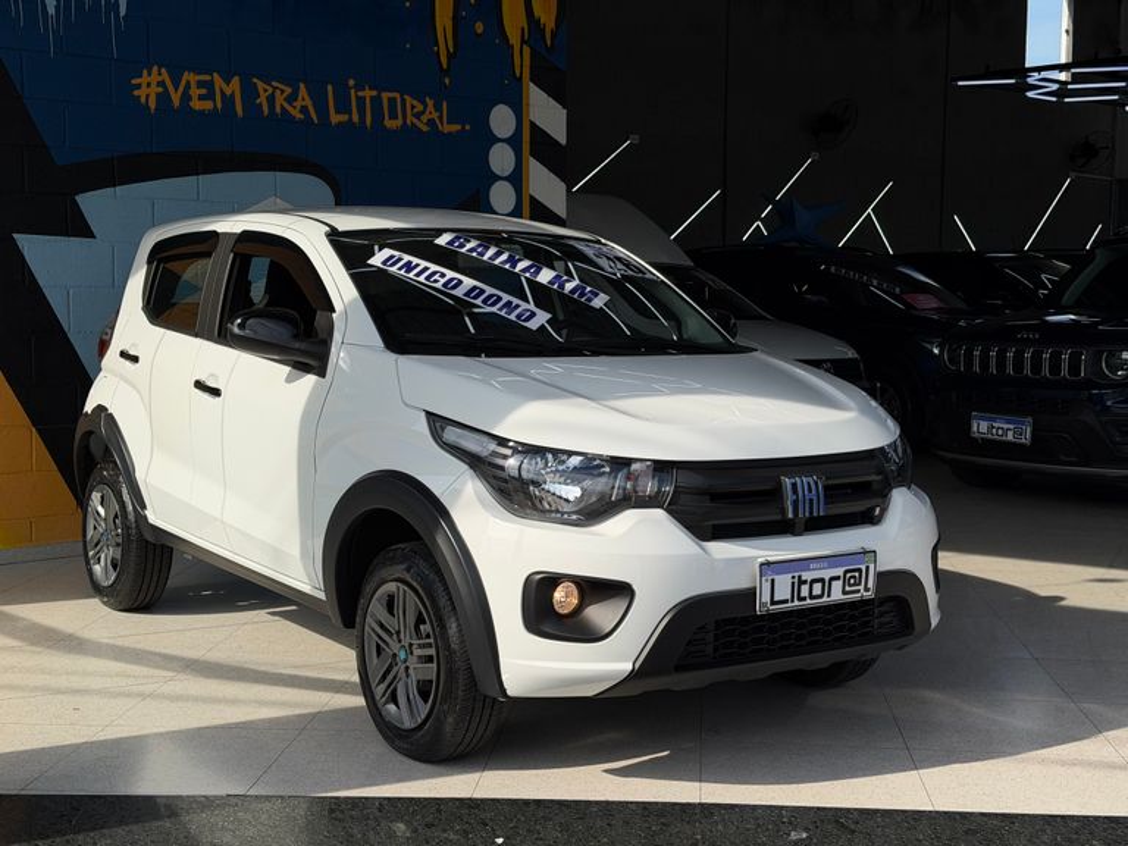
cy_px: 423
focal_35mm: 48
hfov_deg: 39.7
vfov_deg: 30.3
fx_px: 1564
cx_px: 564
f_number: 1.78
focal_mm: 6.76
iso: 64
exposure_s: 1/6536
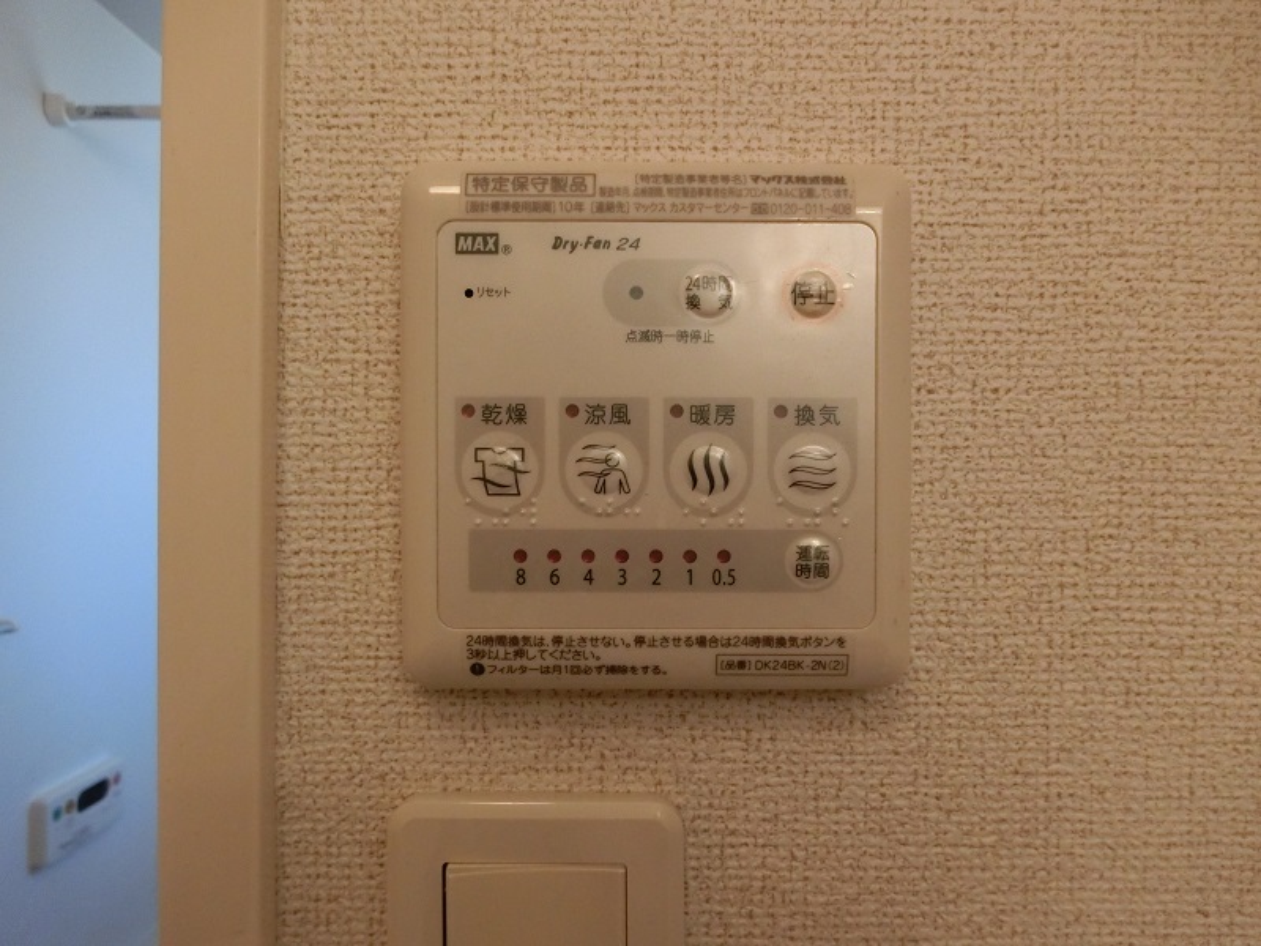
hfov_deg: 69.4
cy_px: 473
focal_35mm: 25
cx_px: 630
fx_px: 911
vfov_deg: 54.9
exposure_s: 1/80
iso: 400
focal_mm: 4.5
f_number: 3.5
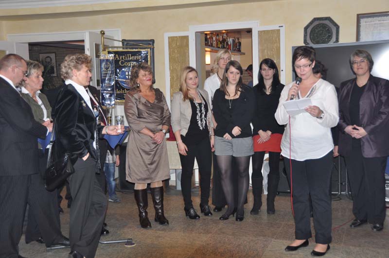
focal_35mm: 48
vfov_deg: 28.0
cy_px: 129
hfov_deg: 41.2
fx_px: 518
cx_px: 194
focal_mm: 32
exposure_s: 1/60
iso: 720
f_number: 4.2
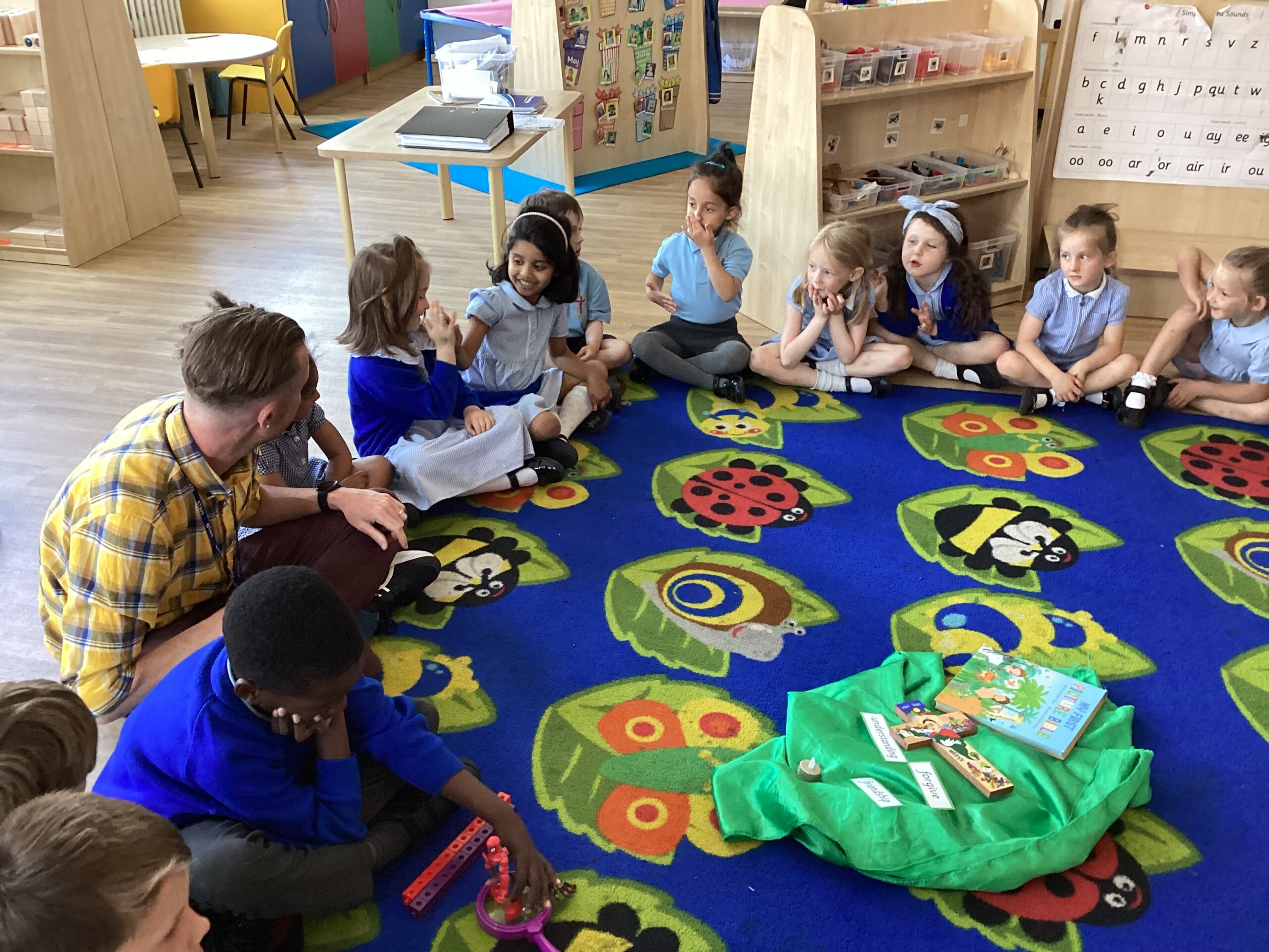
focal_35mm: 31
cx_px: 634
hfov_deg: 58.4
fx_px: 1136
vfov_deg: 45.4
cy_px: 476
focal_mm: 3.3
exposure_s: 1/50
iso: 200
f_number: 2.4
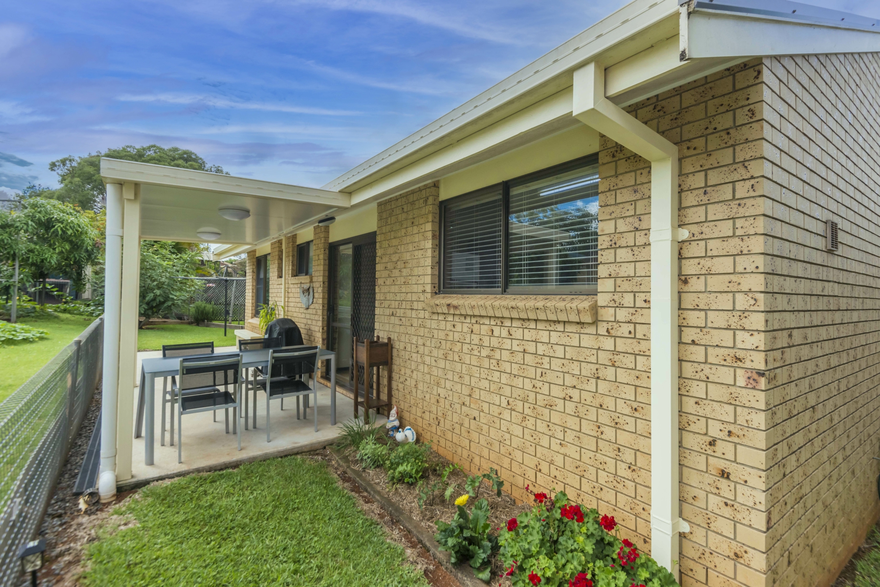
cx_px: 440
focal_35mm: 17
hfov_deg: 93.3
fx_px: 416
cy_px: 294
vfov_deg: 70.5
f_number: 8
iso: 800
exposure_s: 1/1000
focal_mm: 17
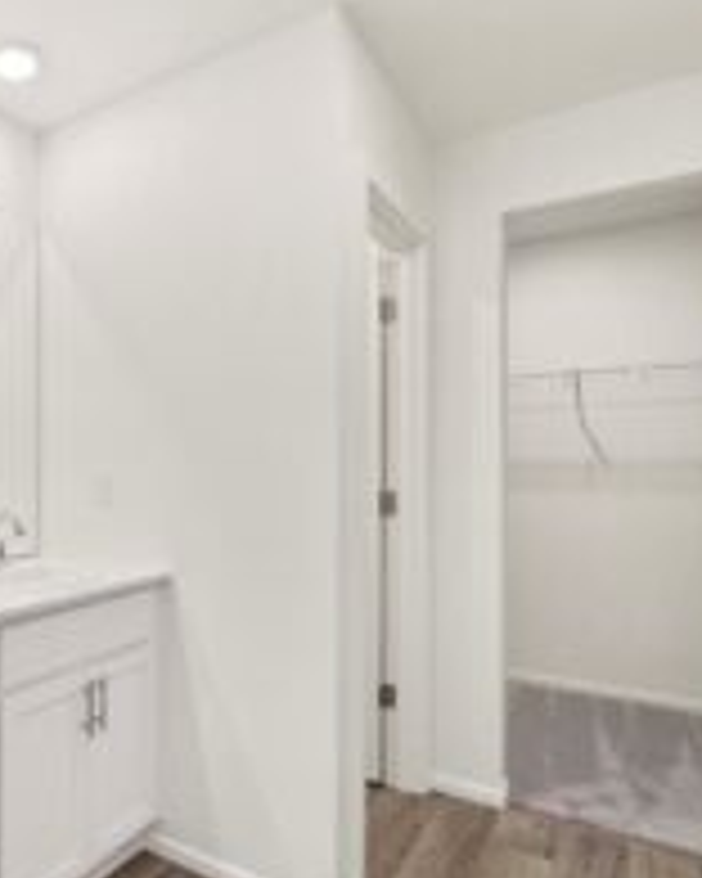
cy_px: 489
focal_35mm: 25
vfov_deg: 67.9
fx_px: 649
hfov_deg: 50.7
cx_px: 76
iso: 100
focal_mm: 13
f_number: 6.3
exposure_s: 1/60
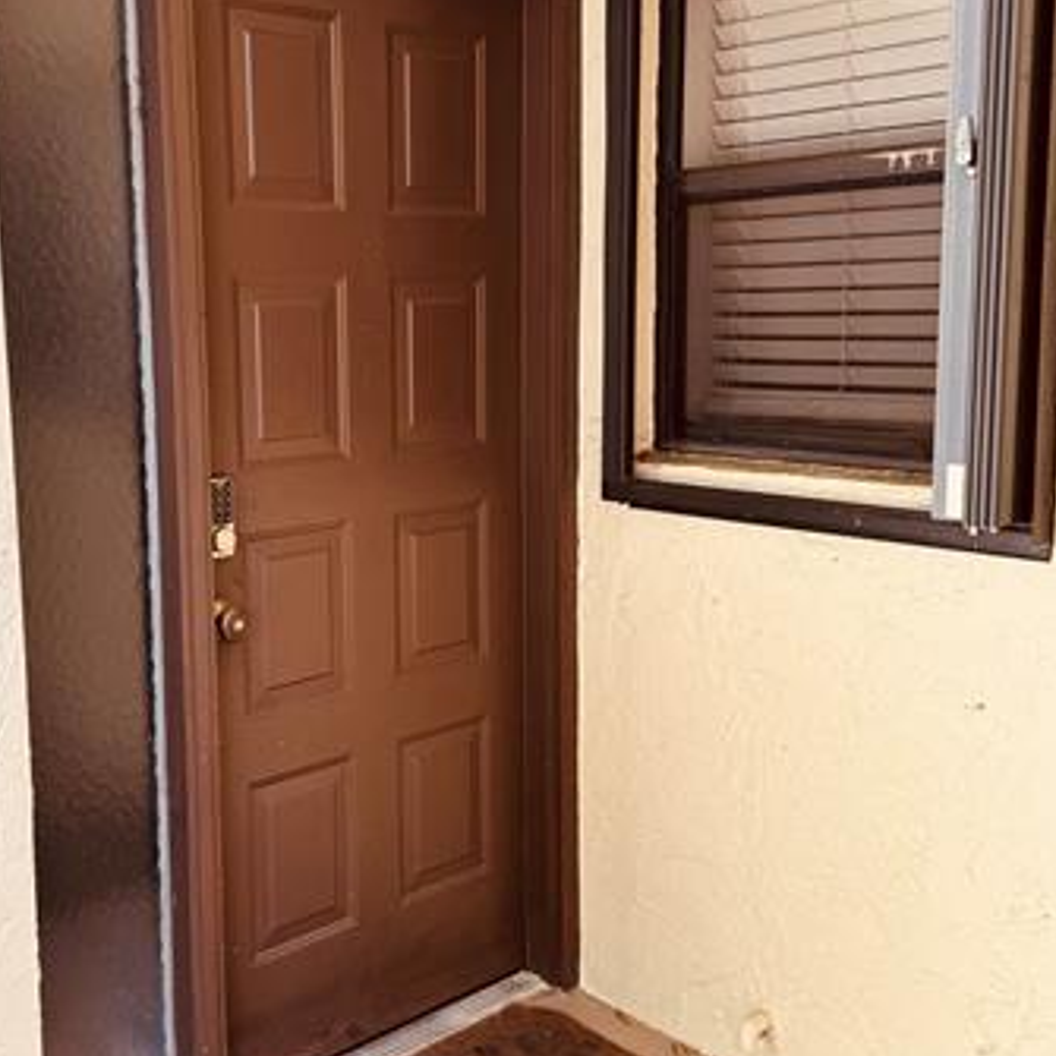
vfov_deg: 43.8
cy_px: 476
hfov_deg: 43.5
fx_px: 1312
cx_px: 388
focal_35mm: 38
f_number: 1.78
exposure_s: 1/127
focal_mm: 6.76
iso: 64
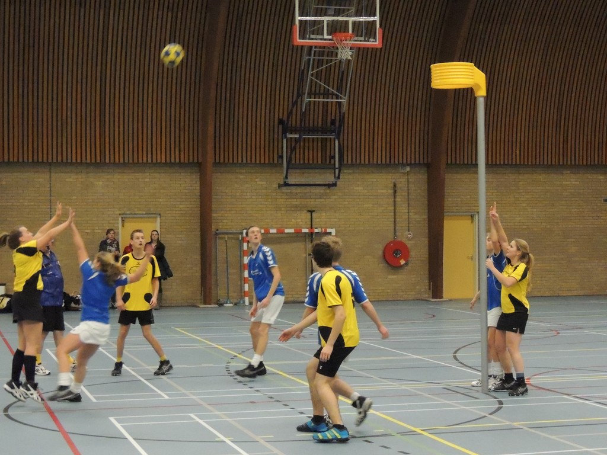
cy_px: 228
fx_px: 1315
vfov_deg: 19.6
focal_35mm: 75
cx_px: 304
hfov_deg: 26.0
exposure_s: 1/100
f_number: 4.4
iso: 3200
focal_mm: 13.3
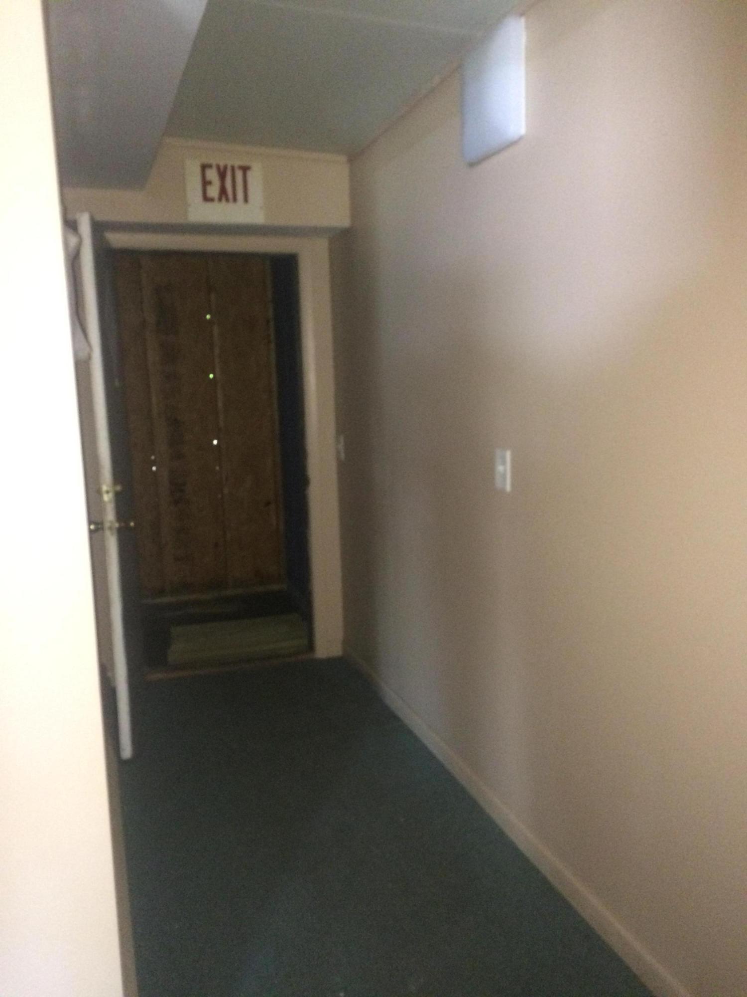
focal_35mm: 29
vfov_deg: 61.7
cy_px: 498
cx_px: 374
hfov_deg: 48.2
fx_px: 834
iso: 400
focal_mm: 4.15
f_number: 2.2
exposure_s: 1/16
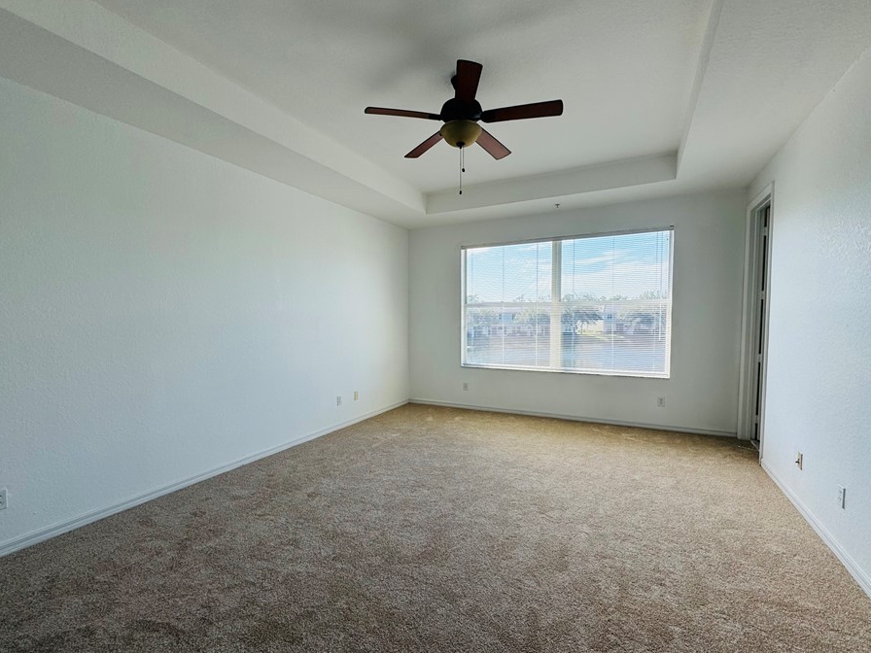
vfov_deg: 78.1
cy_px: 341
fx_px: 403
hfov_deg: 94.5
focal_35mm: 16
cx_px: 430
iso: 40
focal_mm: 2.22
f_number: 2.2
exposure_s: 1/233
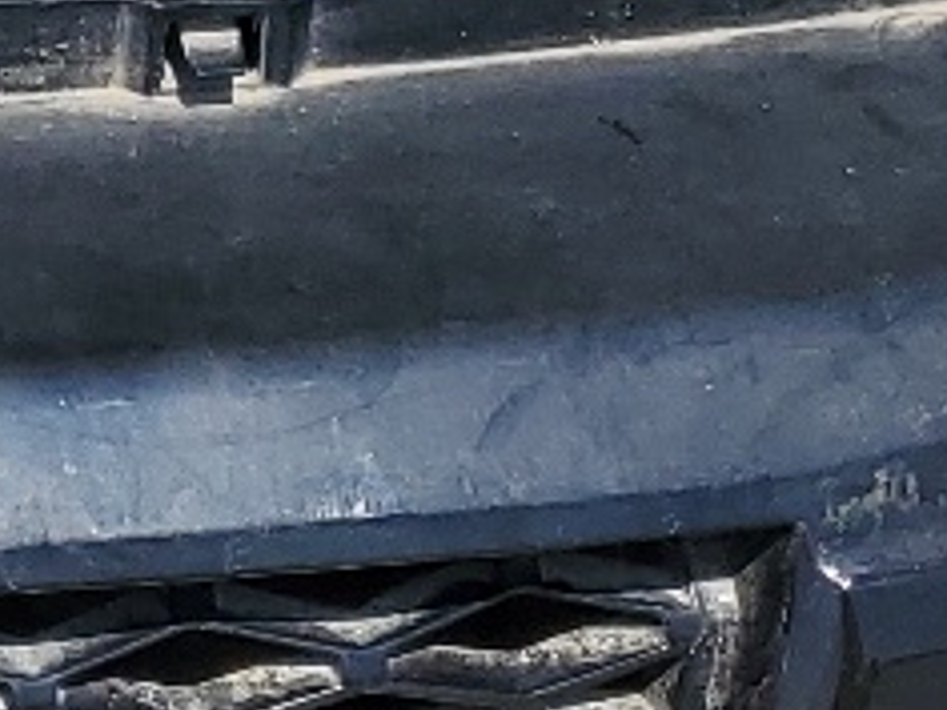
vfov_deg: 8.1
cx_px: -1312
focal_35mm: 176
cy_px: -662
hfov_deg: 9.9
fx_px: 4815
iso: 50
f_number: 1.5
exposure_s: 1/3333
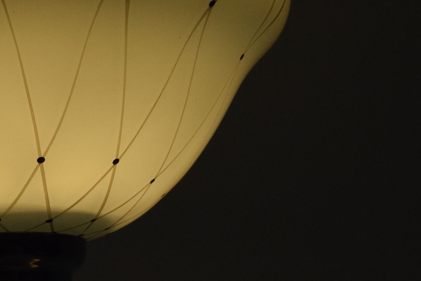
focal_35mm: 117
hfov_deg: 16.8
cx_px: -77
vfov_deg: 11.7
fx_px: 1368
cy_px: 104
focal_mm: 32
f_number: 11
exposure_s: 1/500
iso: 1600
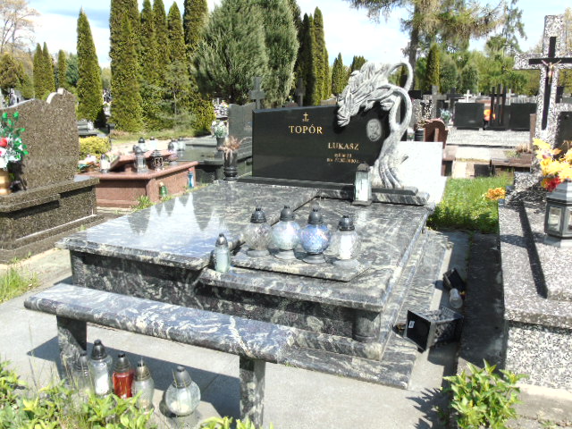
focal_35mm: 29
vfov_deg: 48.2
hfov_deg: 61.7
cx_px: 286
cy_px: 214
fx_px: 479
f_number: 3.6
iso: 80
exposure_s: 1/500
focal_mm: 5.2
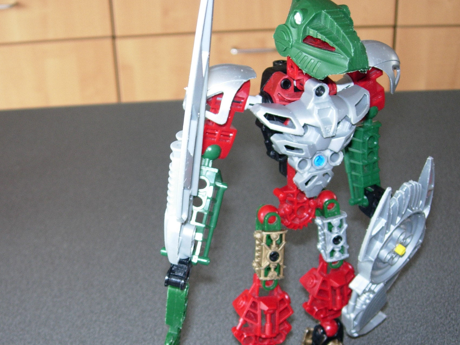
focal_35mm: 58
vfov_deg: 25.1
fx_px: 771
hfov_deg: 33.2
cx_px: 190
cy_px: 234
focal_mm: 7.8
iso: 79
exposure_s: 1/32
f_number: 2.8
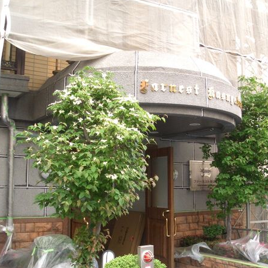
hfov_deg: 39.1
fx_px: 377
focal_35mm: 43
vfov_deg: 39.2
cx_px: 146
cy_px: 133
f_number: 4
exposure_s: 1/80
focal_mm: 4.8
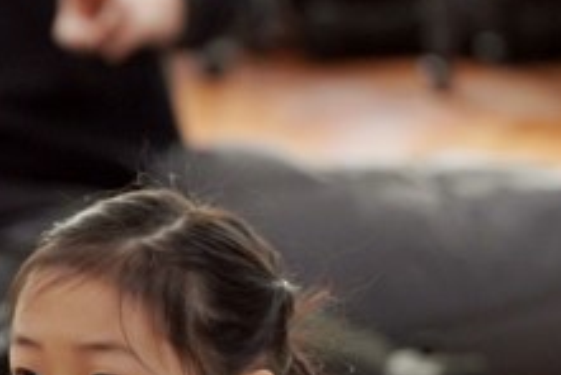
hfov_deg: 3.6
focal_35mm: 565
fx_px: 8816
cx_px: 1000
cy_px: 524
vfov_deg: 2.4
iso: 1600
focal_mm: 139
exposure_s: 1/160
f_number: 4
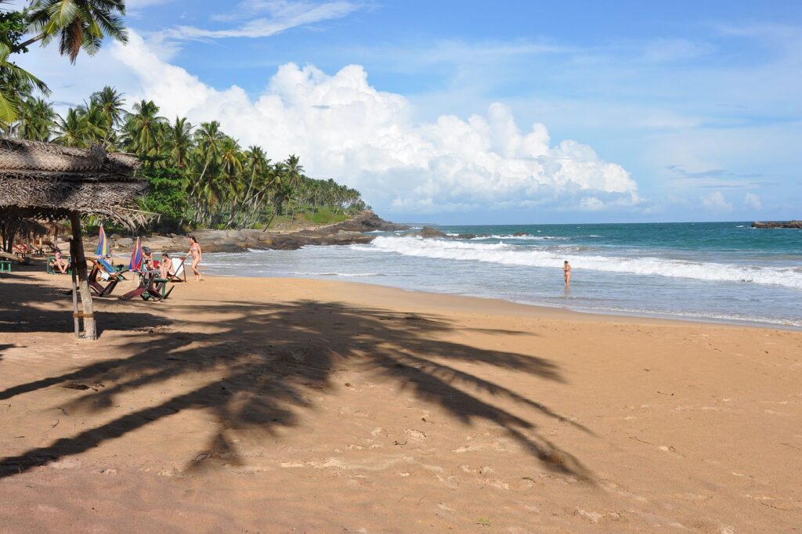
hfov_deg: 49.6
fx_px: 869
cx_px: 401
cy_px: 267
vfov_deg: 34.2
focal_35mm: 39
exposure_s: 1/400
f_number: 10
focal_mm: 26
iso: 200
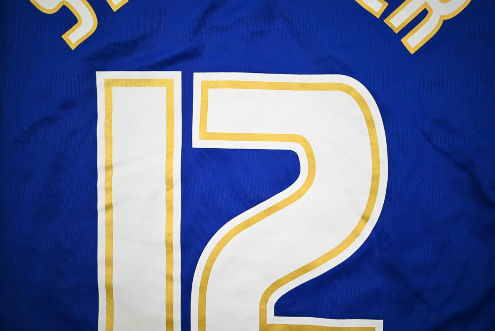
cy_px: 166
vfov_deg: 38.9
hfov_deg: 55.8
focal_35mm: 34
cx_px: 248
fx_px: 468
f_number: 5
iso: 200
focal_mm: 34
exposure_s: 1/90
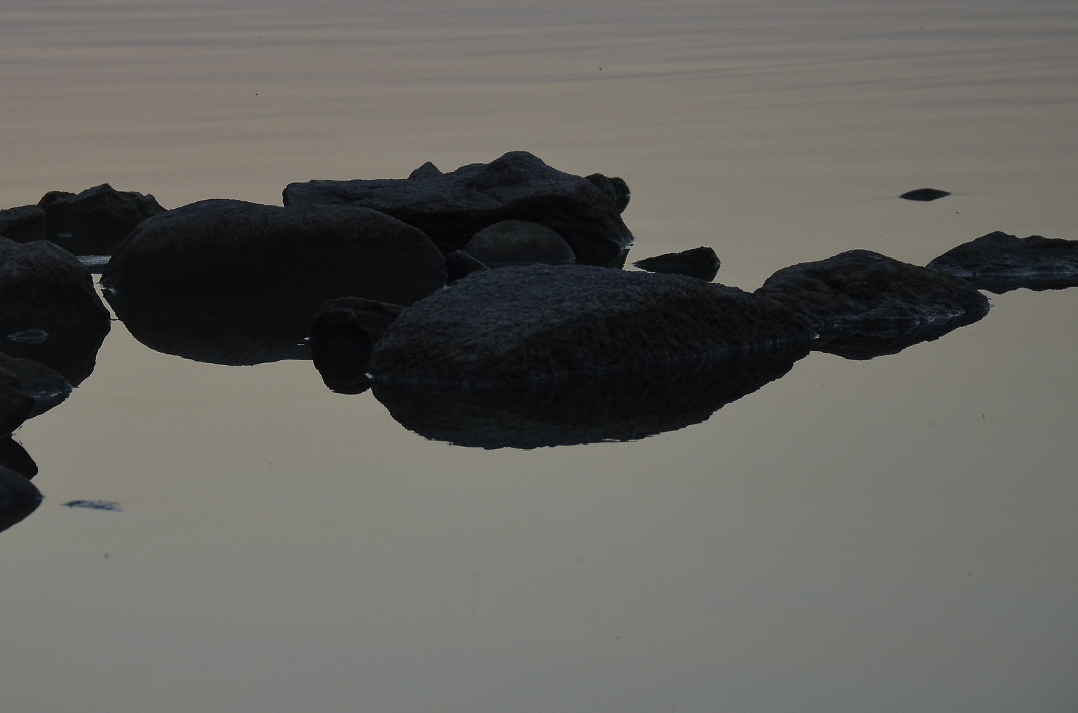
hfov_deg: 9.0
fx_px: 6812
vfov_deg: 6.0
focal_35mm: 228
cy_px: 187
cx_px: 320
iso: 400
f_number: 8
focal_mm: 100
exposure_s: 1/250
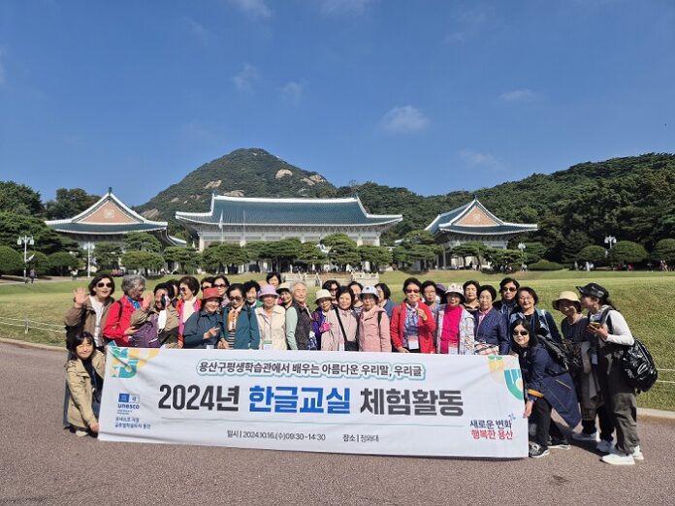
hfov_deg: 73.9
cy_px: 253
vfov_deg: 58.9
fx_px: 448
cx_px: 338
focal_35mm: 23
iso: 25
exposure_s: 1/2360
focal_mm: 5.4
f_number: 1.8
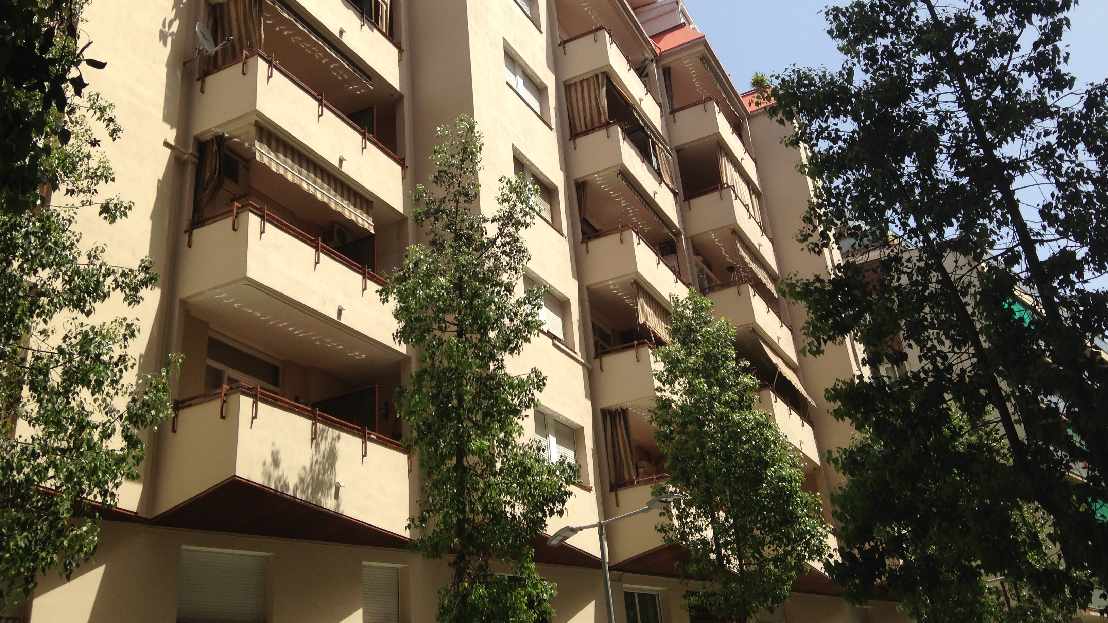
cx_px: 554
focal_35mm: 36
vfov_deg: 32.7
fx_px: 1058
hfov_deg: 55.3
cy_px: 252
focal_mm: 4.13
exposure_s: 1/1323
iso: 50
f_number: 2.4
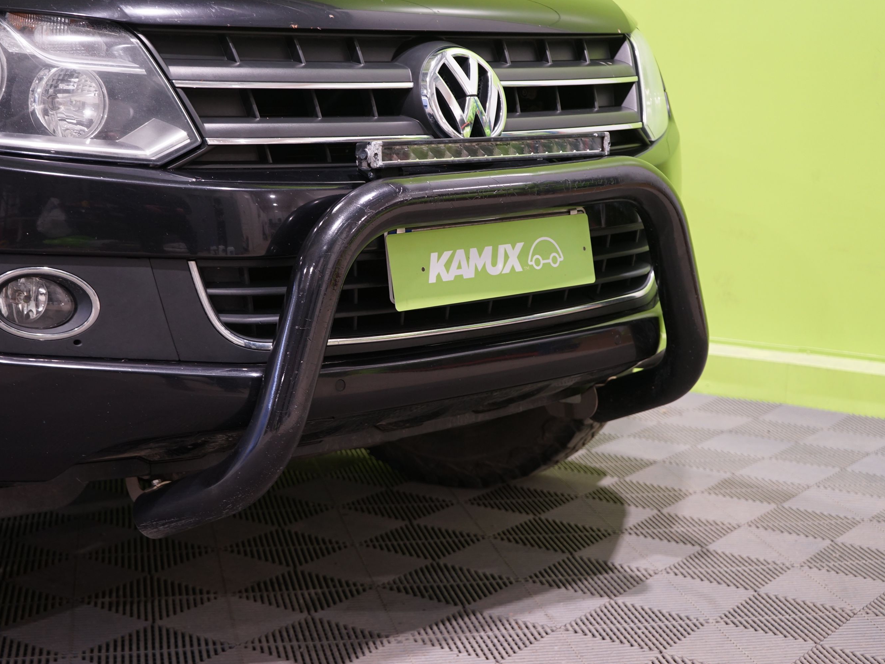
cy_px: 333
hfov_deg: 32.2
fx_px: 1534
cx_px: 395
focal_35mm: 60
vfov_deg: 24.4
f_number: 5
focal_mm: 55
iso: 640
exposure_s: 1/15
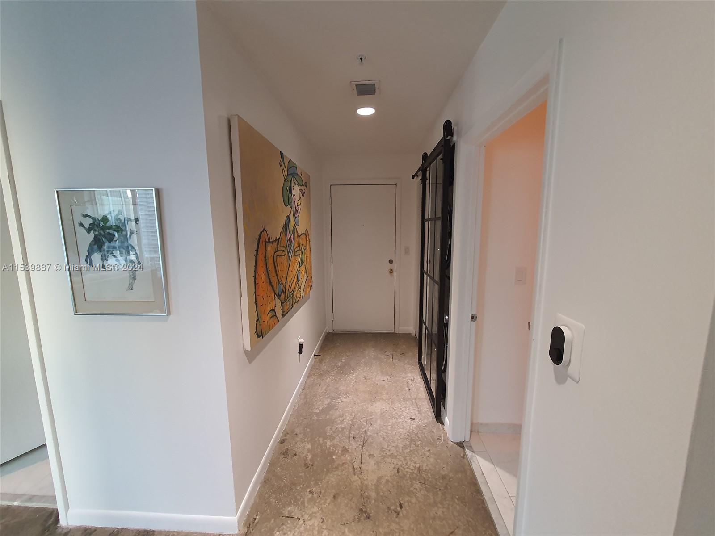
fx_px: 269
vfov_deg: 89.9
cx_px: 358
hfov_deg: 106.2
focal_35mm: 13
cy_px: 268
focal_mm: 1.8
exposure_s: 1/40
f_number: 2.2
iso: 320
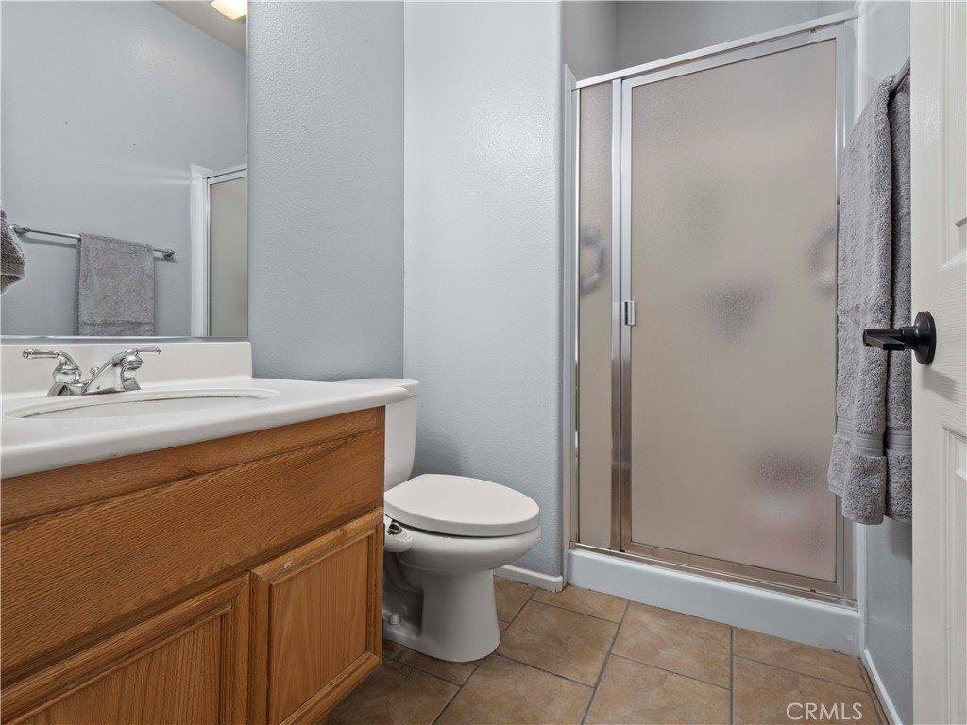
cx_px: 484
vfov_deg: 78.1
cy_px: 362
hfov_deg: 94.5
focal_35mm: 16
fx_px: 447
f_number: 8
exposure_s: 1
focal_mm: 8
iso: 200
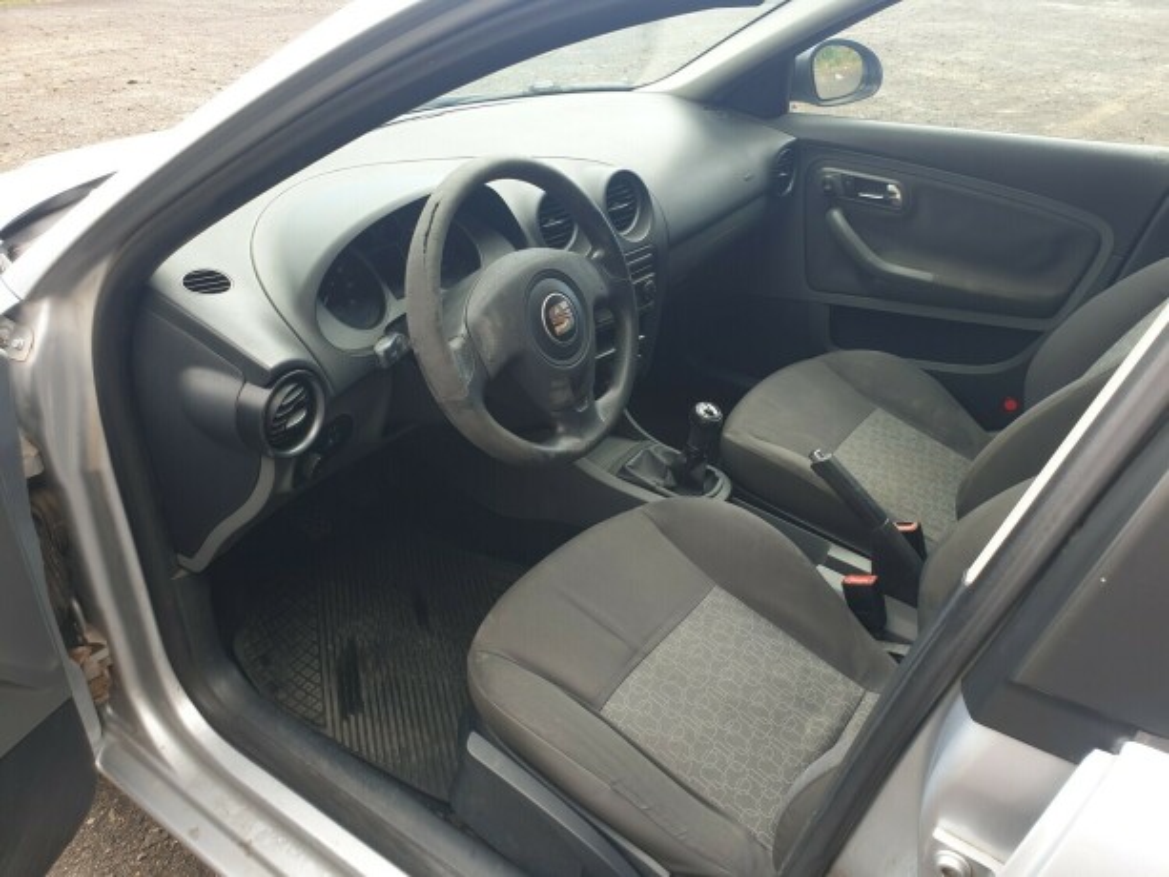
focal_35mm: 26
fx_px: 878
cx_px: 584
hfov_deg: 67.3
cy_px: 438
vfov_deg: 53.1
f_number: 2.4
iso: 50
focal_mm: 4.3
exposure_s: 1/166
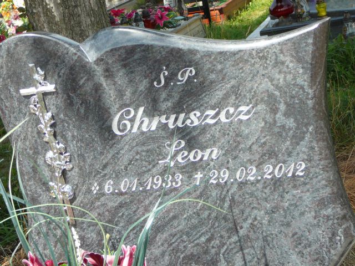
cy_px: 133
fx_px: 790
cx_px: 178
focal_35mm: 77
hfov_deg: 25.3
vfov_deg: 19.1
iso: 80
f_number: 3.7
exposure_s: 1/400
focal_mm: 11.5
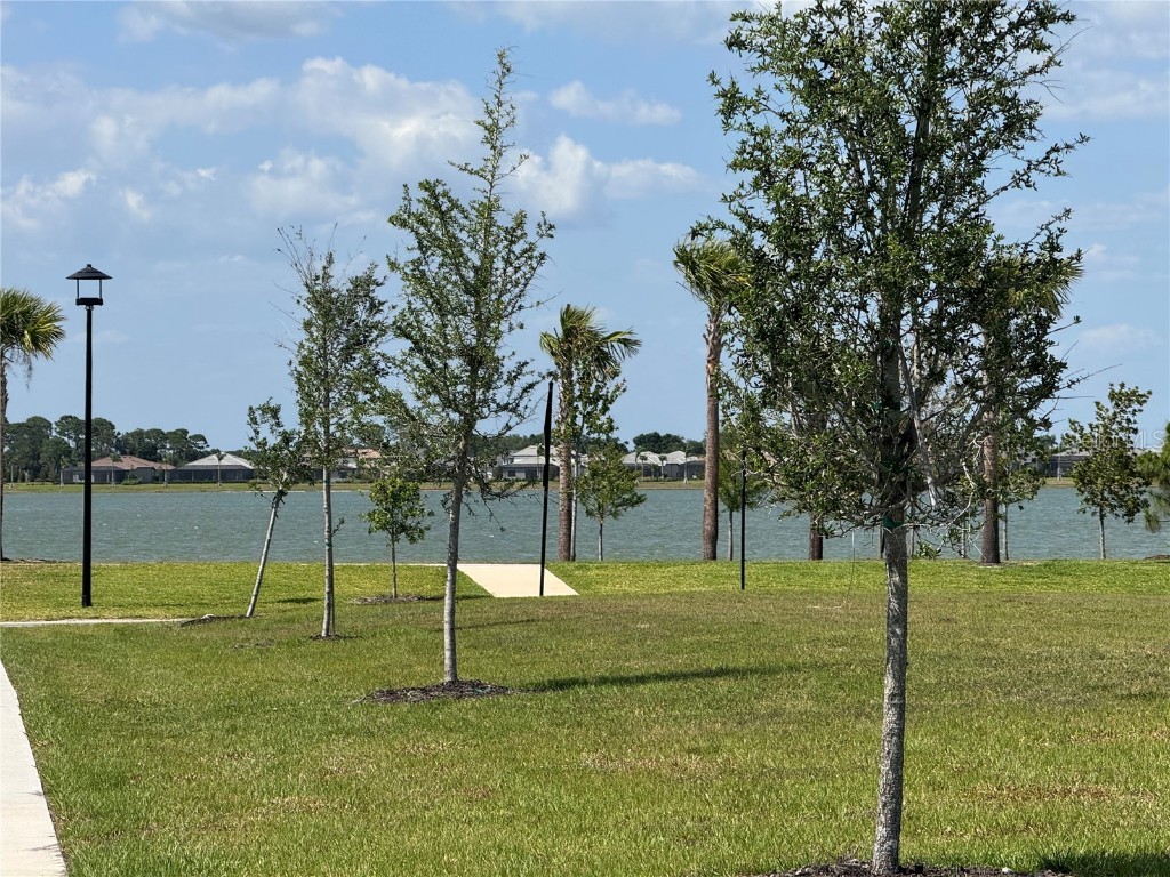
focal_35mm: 120
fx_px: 4056
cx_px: 585
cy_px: 438
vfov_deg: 12.3
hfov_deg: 16.4
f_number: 2.8
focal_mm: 15.66
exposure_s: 1/2283
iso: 50
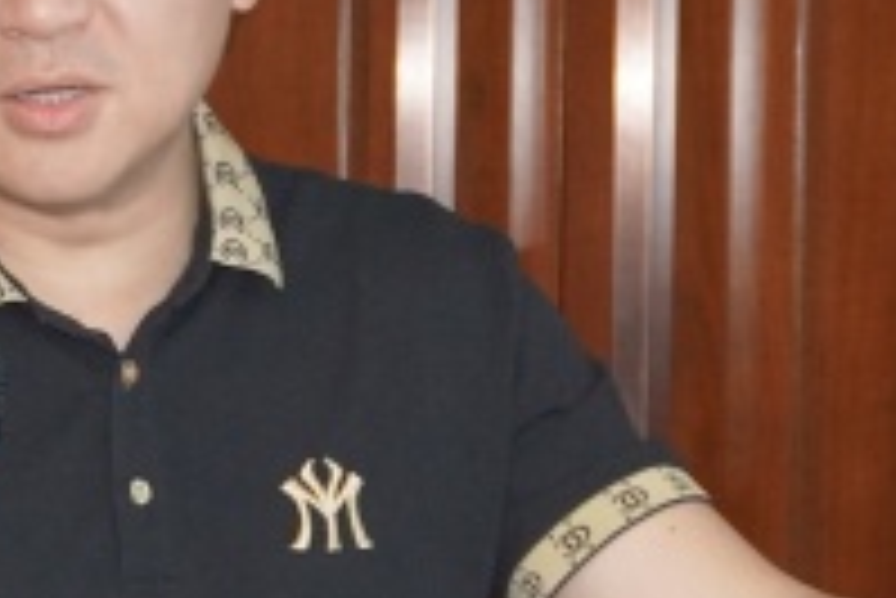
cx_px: 149
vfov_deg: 8.7
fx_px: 3935
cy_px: 384
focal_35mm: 158
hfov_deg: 12.9
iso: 3200
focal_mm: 30
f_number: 5
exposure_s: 1/60
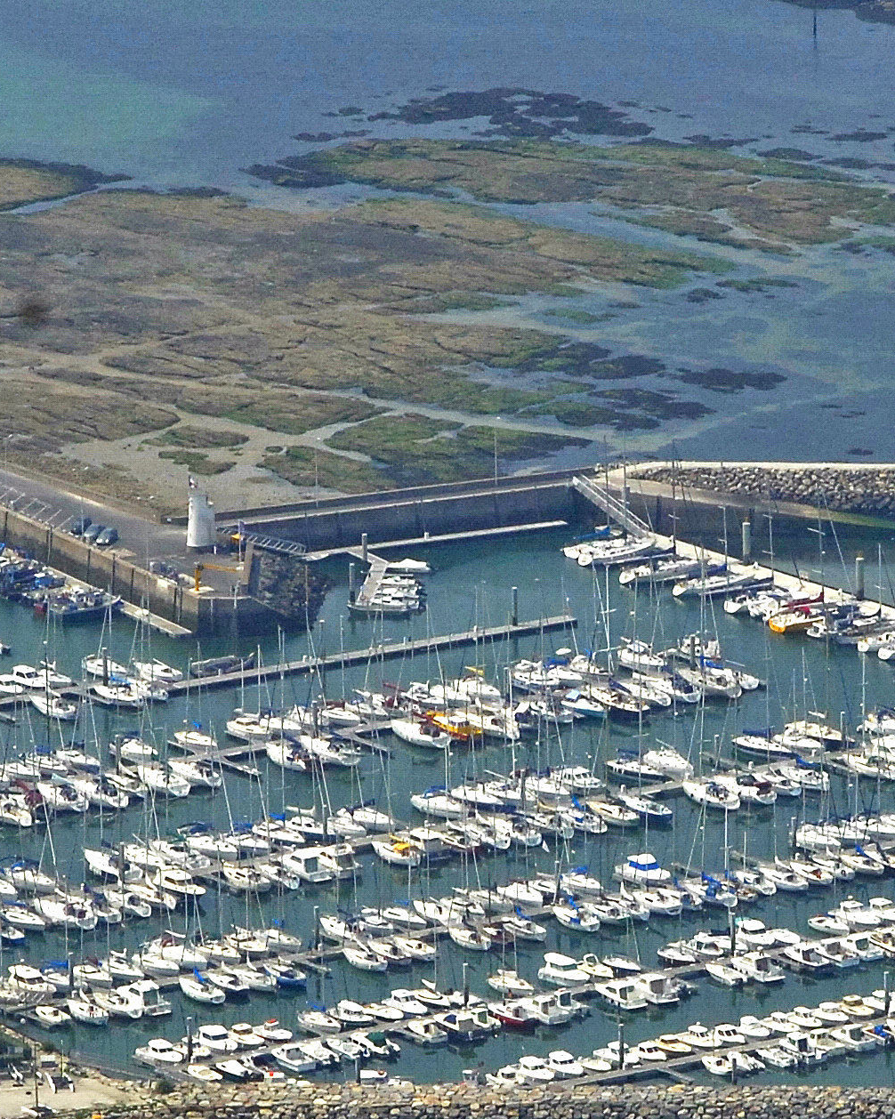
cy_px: 747
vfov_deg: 5.4
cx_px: 698
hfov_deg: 4.3
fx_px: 11909
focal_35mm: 360
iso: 400
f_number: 13
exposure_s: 1/1000
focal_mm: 75
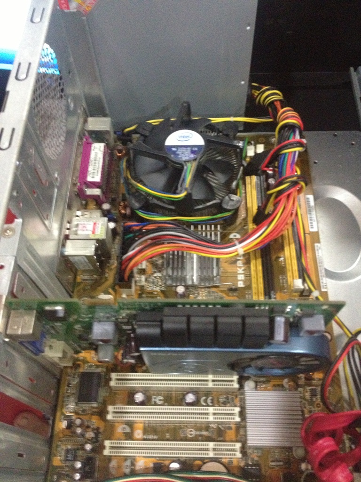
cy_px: 241
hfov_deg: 40.7
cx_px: 180
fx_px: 487
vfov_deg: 52.6
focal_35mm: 35
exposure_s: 1/15
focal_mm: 4.28
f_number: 2.4
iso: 640
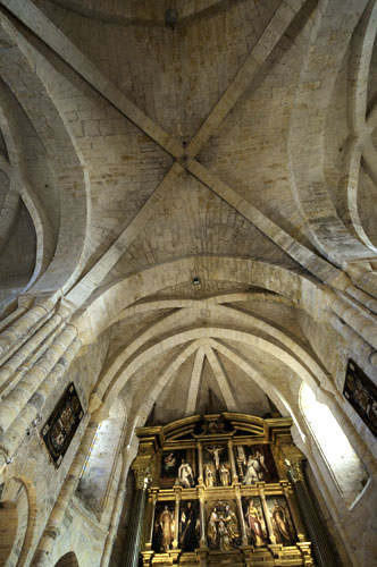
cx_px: 188
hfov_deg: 71.9
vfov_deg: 95.1
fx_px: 260
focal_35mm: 16
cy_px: 284
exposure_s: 1/25
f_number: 4.2
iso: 3200
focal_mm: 11
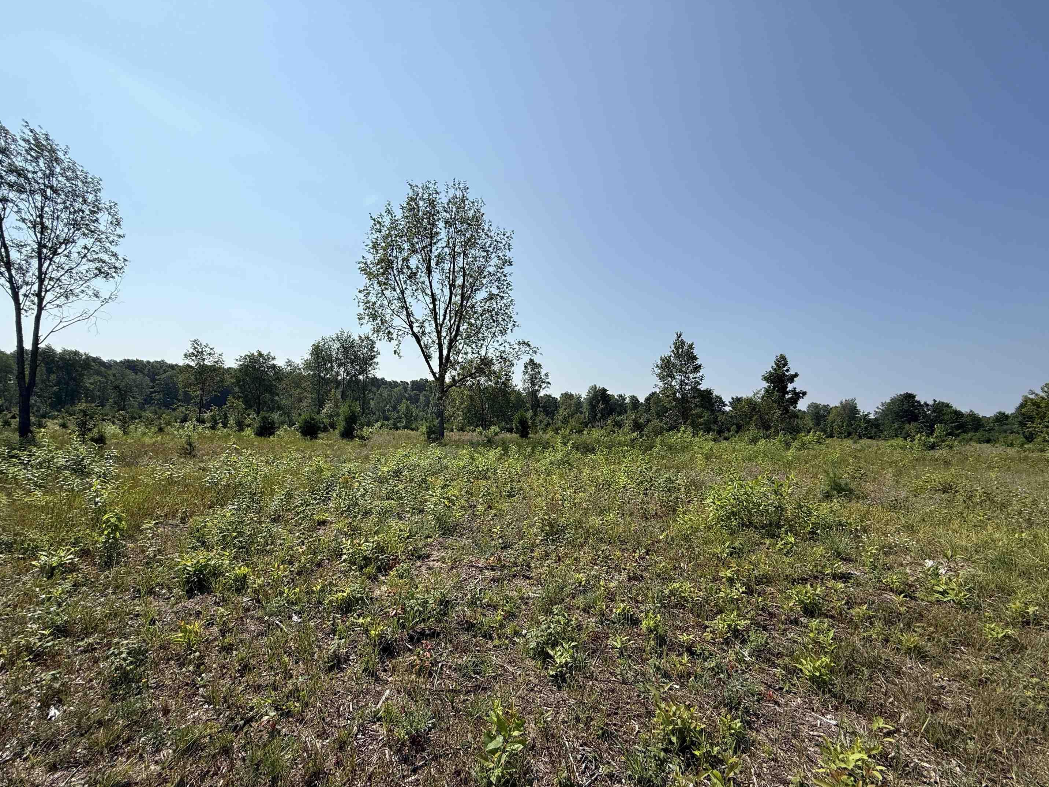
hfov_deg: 98.1
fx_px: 455
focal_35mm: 15
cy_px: 415
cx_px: 504
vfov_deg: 81.7
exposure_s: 1/1497
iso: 20
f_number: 2.2
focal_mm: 2.22
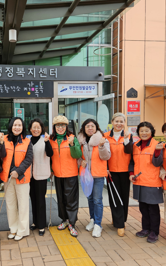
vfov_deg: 58.1
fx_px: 239
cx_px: 36
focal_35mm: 33
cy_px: 134
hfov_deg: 37.1
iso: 40
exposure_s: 1/446
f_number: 1.8
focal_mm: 5.4
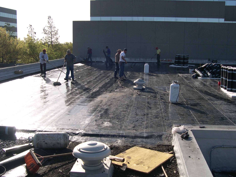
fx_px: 259
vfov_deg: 37.7
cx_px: 118
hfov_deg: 49.0
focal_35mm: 38
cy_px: 88
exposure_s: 1/169
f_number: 7.6
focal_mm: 8
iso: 100
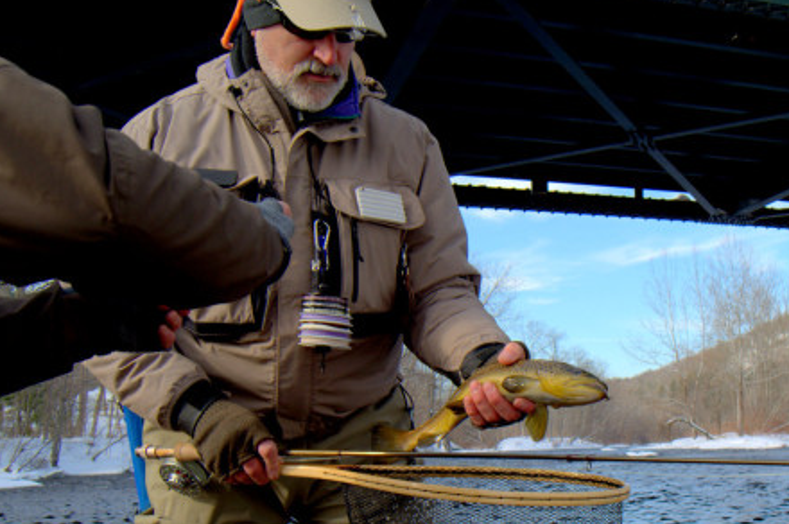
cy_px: 406
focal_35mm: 46
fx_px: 1007
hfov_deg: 41.7
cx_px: 579
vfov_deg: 28.6
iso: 100
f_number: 7.1
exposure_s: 1/200
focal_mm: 18
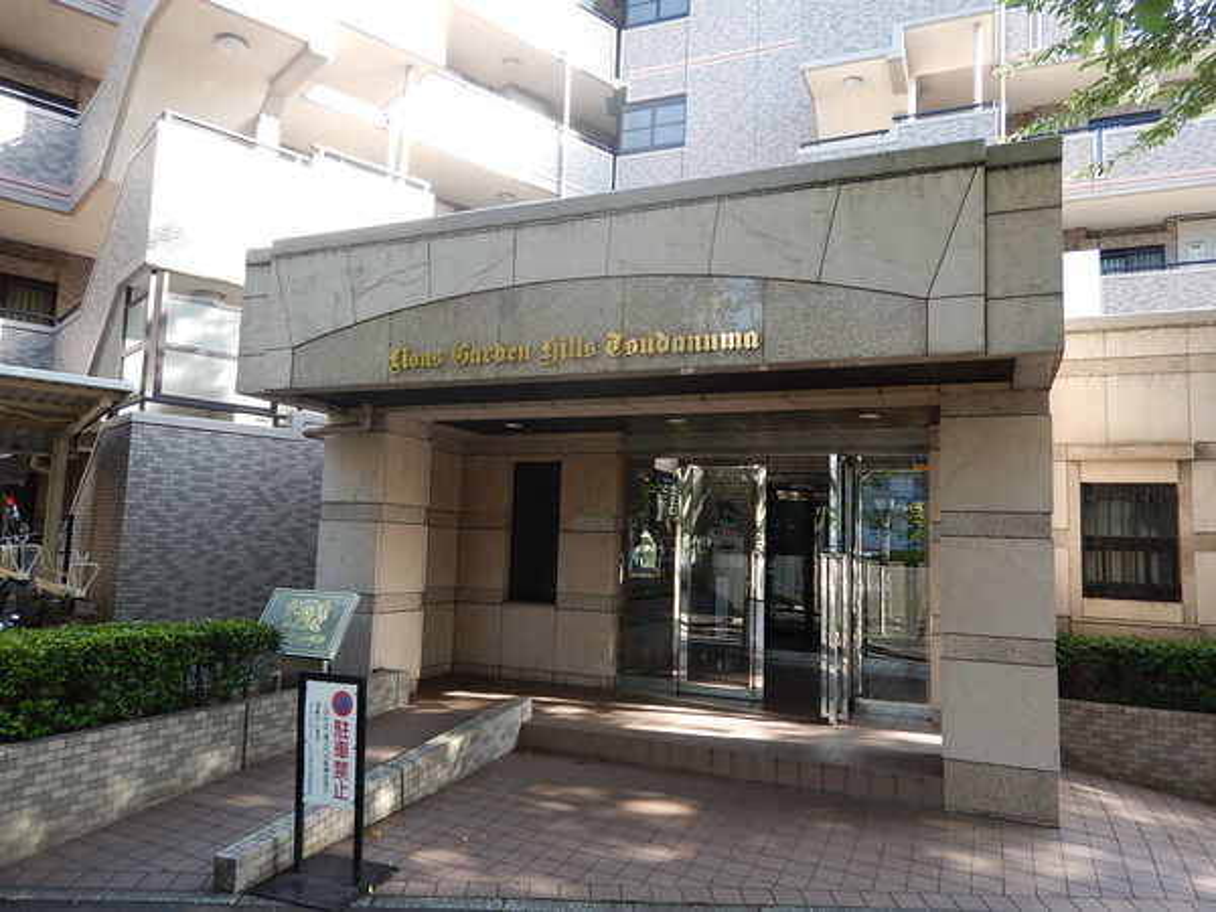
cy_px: 456
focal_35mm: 24
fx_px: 843
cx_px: 608
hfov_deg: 71.6
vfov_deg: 56.8
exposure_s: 1/100
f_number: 2.8
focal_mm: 4.3
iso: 125
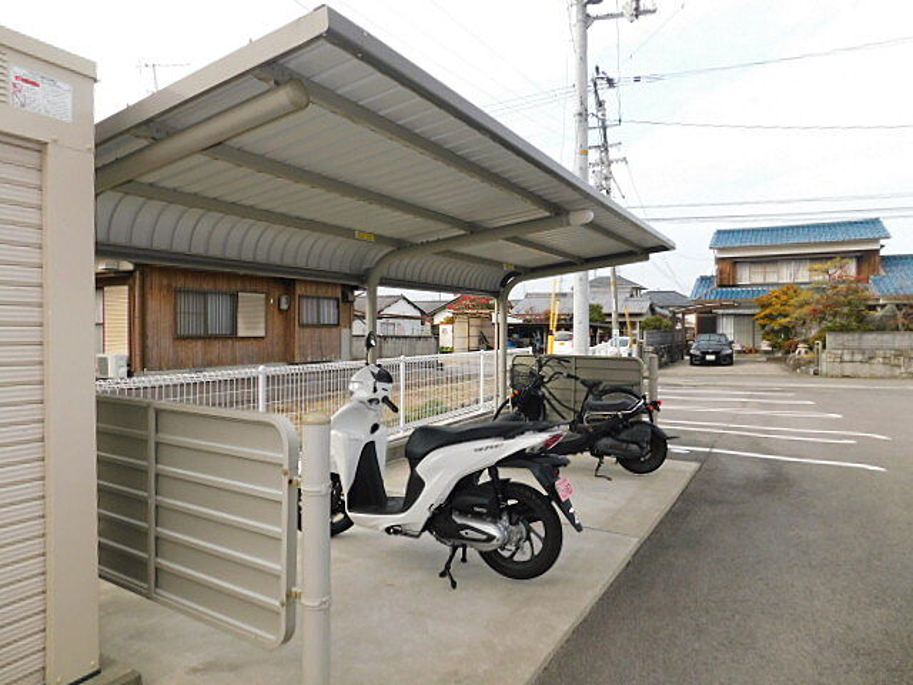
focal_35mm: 23
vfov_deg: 58.9
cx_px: 456
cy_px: 342
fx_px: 607
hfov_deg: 73.9
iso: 125
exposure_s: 1/800
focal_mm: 4
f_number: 3
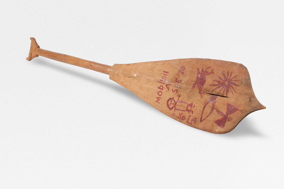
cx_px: 142
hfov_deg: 33.4
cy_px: 94
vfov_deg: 22.6
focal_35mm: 60
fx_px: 473
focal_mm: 60
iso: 160
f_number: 32
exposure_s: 1/160
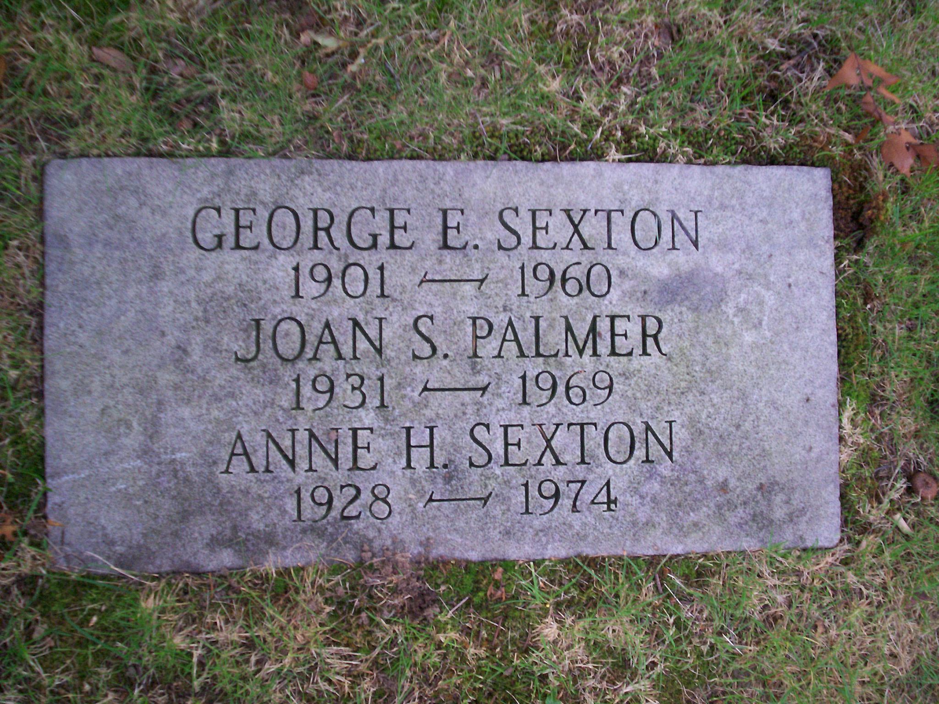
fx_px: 977
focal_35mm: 36
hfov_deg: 51.4
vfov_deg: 39.7
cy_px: 352
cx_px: 470
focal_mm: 5.9
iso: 140
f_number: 4.5
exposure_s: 1/22.2
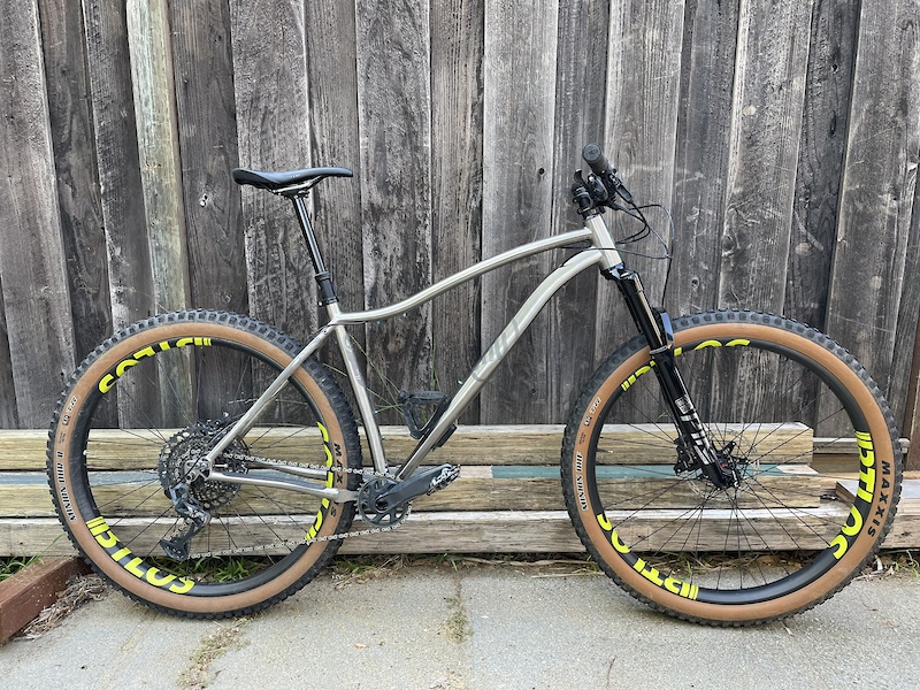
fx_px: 691
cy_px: 345
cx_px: 460
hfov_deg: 67.3
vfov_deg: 53.1
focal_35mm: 26
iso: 100
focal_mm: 4.2
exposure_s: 1/121
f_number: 1.6
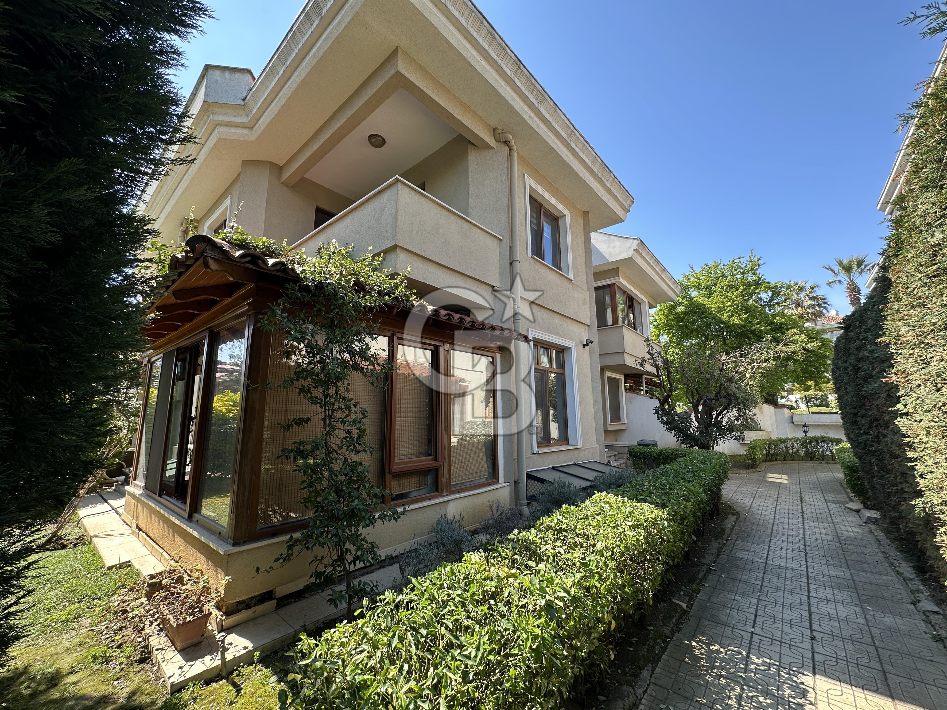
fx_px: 383
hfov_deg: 102.1
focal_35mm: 14
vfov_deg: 85.7
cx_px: 474
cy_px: 355
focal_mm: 2.22
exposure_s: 1/307
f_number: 2.2
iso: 40
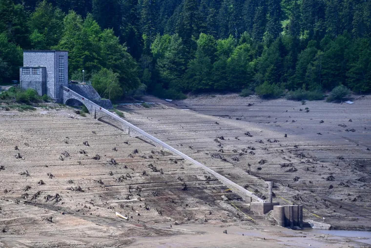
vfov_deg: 6.9
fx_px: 2061
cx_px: 186
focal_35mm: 200
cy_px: 124
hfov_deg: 10.3
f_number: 4
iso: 125
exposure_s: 1/1250
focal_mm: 200
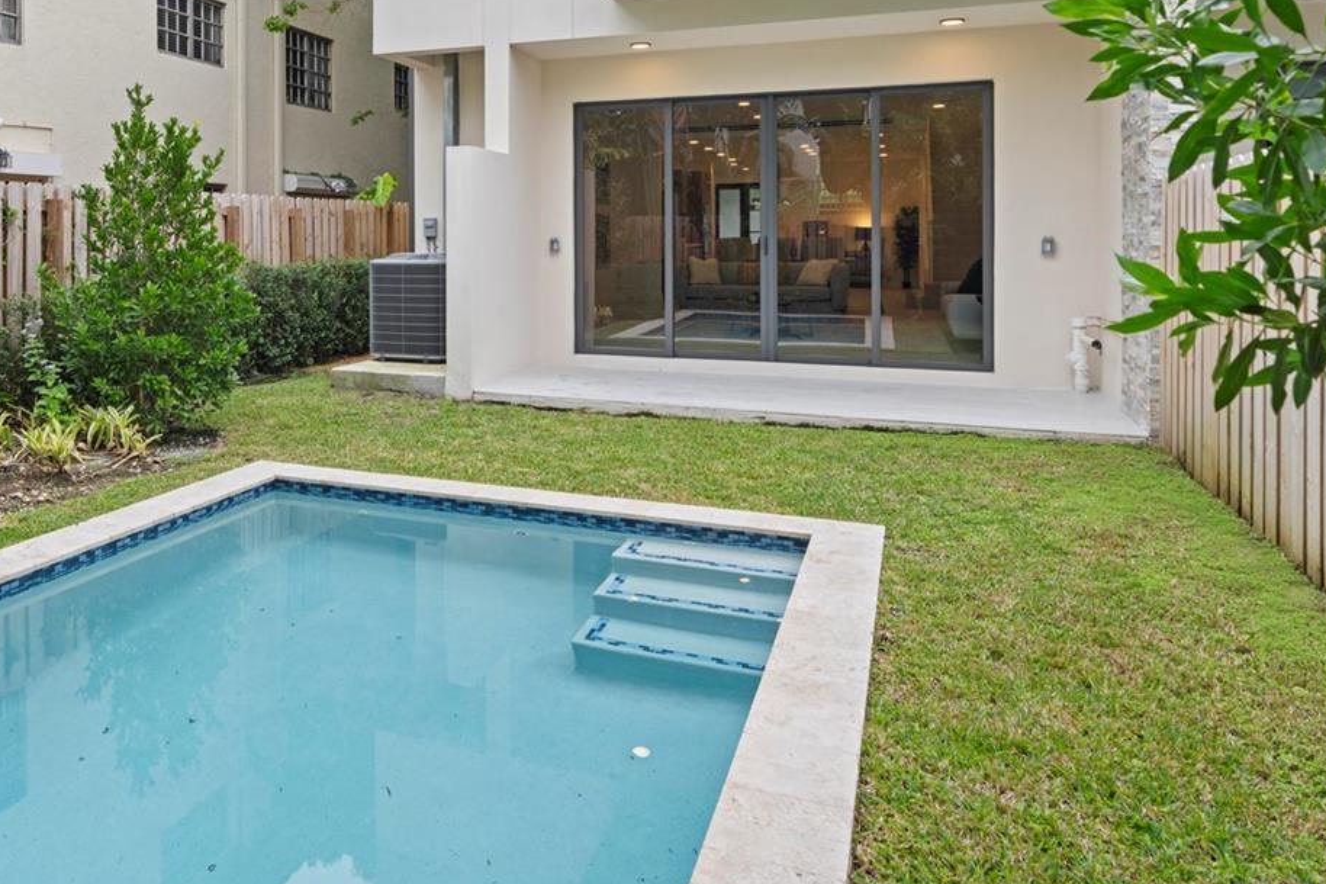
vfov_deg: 45.2
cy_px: 254
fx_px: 1031
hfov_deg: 63.0
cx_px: 390
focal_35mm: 28
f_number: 5.6
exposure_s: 1/30
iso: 64
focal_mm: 16
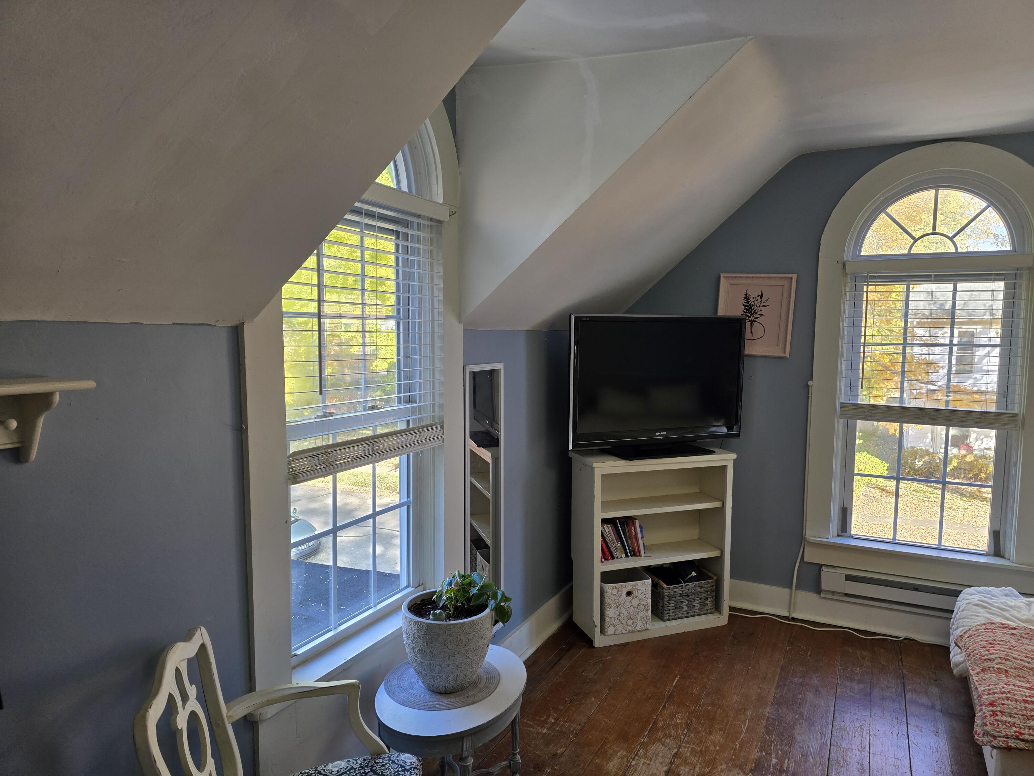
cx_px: 517
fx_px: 687
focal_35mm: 23
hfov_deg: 73.9
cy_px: 388
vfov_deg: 58.9
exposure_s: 1/180
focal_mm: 6.3
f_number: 1.7
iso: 80
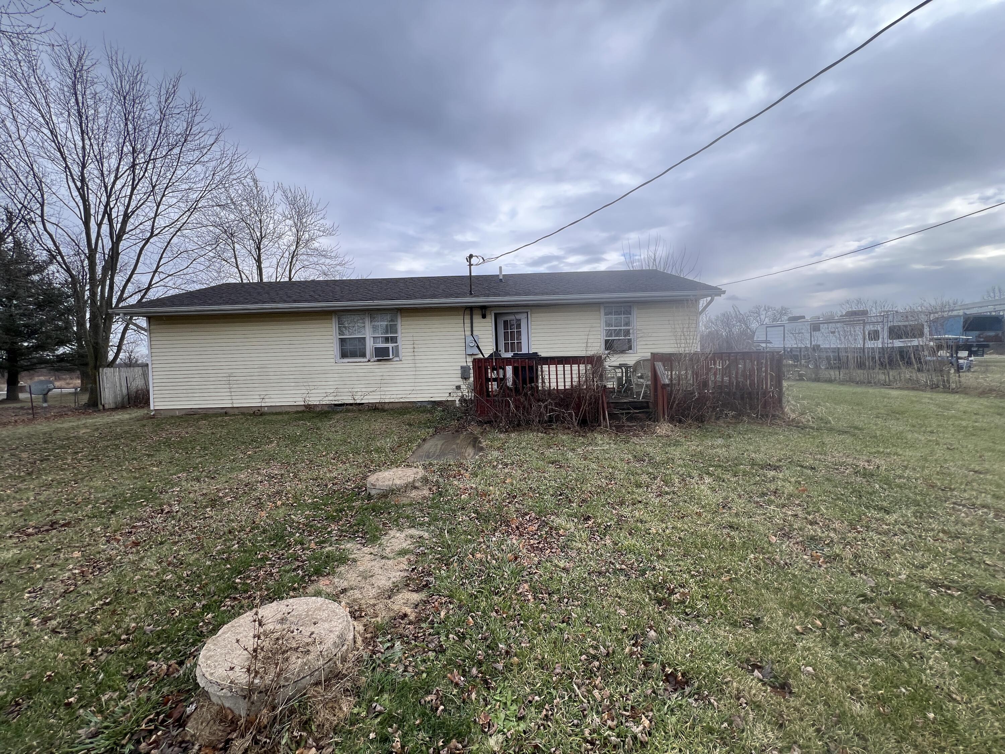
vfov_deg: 89.9
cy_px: 377
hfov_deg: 106.2
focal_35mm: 13
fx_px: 377
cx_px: 502
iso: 32
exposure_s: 1/354
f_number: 1.8
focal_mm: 1.57
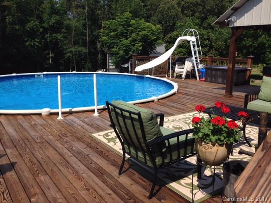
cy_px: 102
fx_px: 258
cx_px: 136
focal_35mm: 33
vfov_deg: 42.9
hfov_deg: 55.4
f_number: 2.4
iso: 50
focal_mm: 4.12
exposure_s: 1/1869
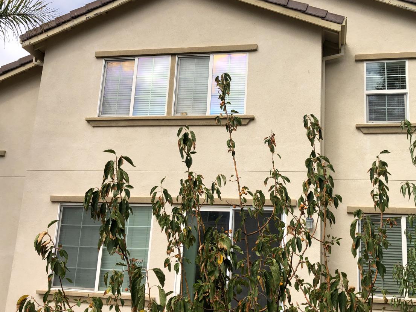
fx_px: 457
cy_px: 162
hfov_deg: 48.8
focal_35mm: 38
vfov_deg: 37.7
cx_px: 240
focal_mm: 3.99
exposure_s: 1/2183
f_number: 1.8
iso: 20
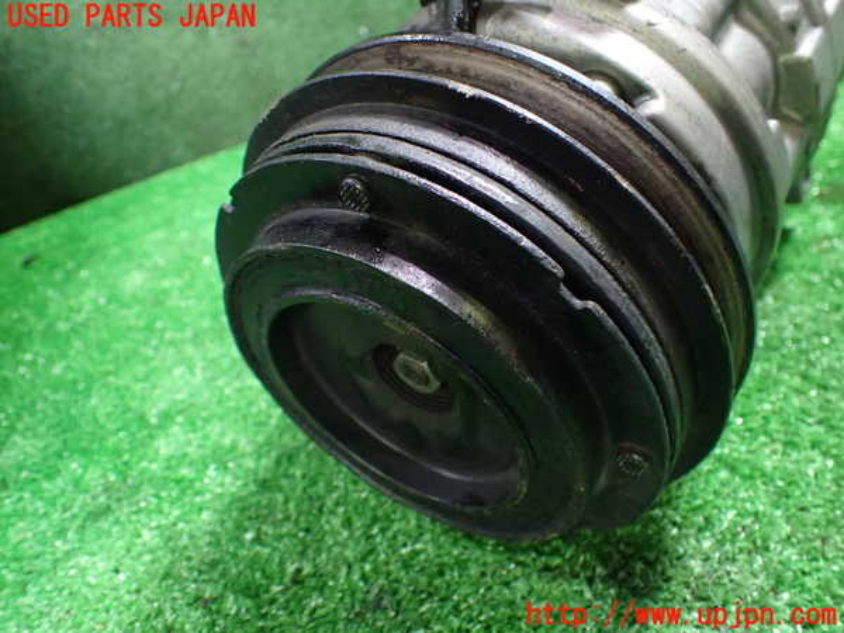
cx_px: 422
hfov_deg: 60.0
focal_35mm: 30
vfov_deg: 46.8
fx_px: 731
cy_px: 316
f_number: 2.3
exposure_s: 1/40
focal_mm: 5.4
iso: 800
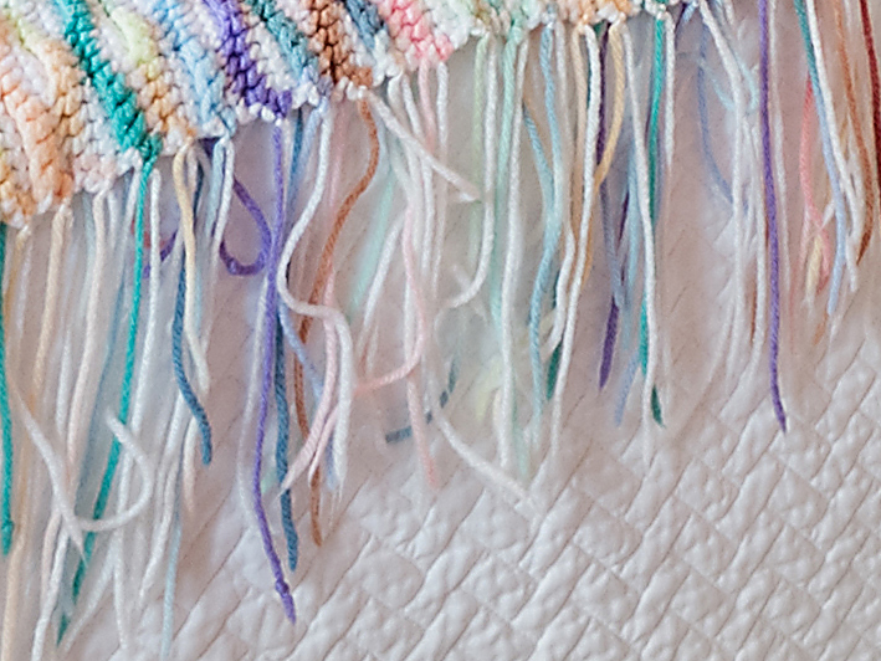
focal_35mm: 117
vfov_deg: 10.2
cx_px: 1202
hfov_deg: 15.8
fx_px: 2978
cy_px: -1151
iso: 200
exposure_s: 1/2.5
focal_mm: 8
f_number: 5.6
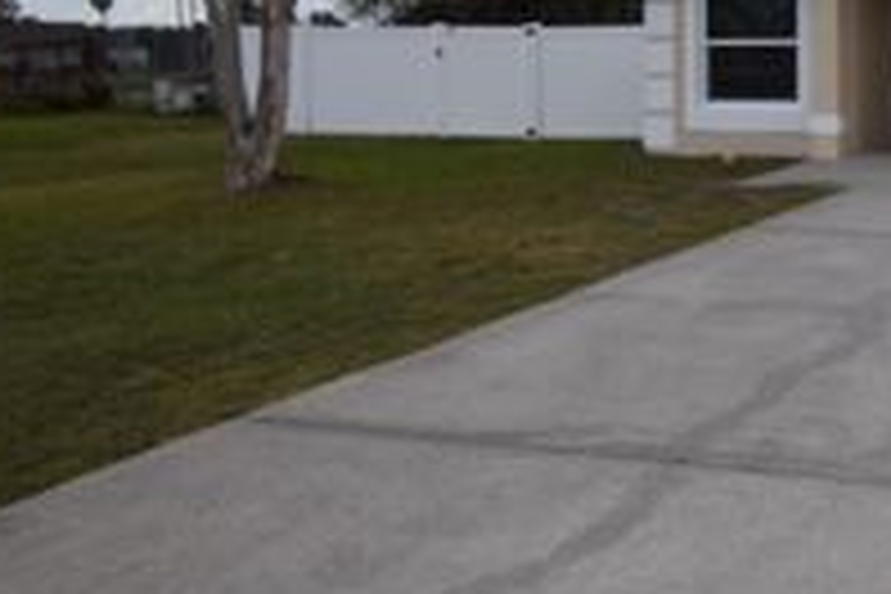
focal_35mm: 49
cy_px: 97
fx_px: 1219
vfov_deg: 26.7
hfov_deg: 34.4
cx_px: 990
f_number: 11
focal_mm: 13
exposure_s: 1/200
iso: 100
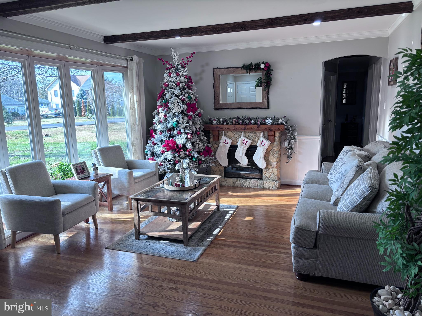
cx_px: 211
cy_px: 158
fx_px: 317
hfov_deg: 67.3
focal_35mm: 26
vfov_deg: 53.1
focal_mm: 5.96
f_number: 1.6
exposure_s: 1/120
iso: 64
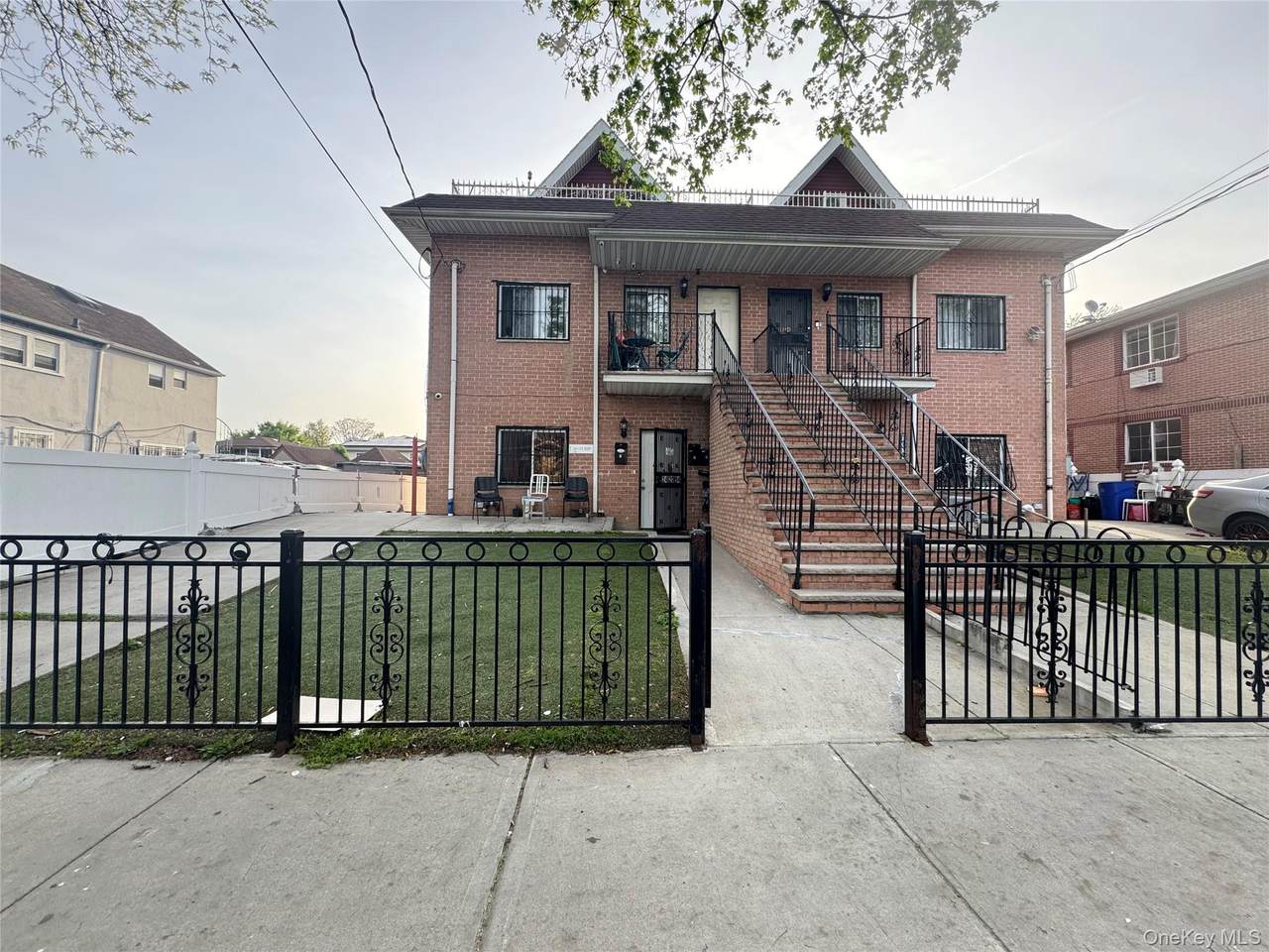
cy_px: 476
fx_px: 513
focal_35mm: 14
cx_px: 634
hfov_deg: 102.1
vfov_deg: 85.7
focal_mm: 2.22
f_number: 2.2
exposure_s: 1/187
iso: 40
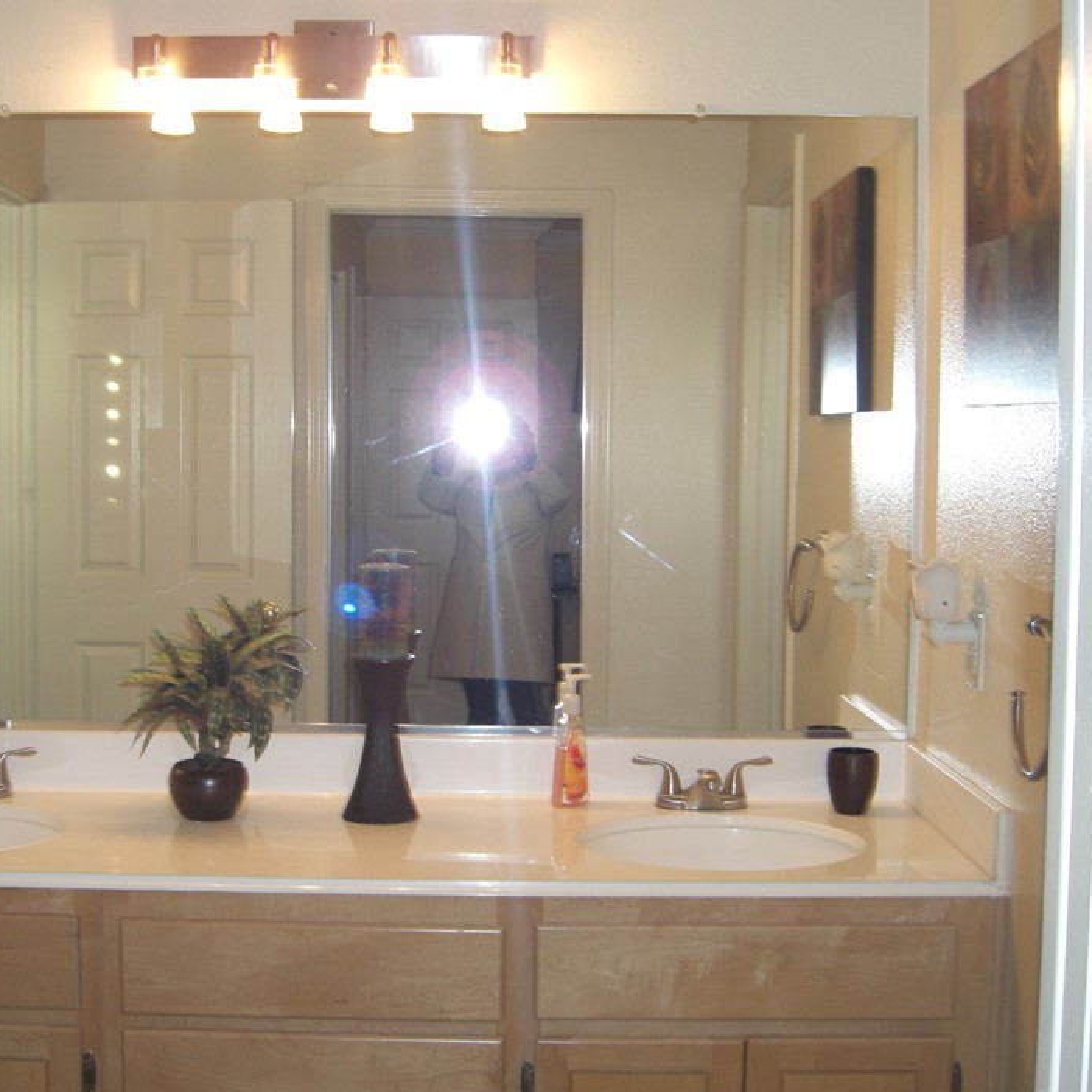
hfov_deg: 34.5
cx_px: 426
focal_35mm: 49
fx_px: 1749
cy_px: 548
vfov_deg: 34.7
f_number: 2.8
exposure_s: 1/60
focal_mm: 7.9
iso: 200
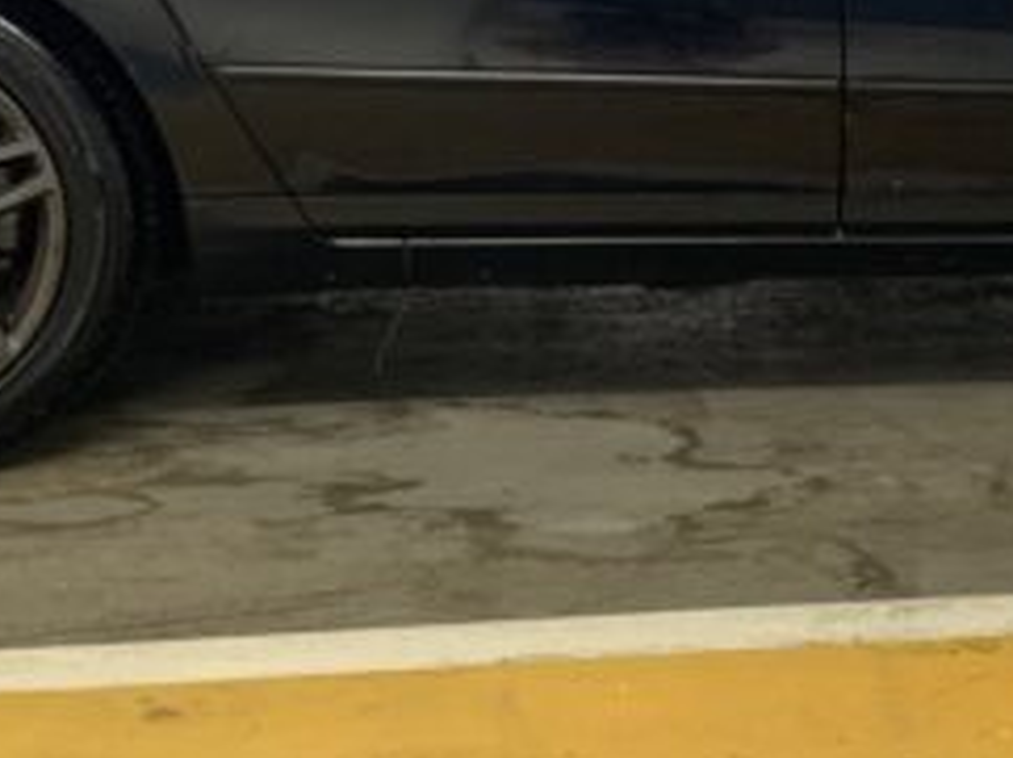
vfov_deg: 16.9
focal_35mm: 86
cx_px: 804
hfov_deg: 22.5
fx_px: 2514
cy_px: 96
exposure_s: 1/50
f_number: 1.8
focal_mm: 4.25
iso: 250
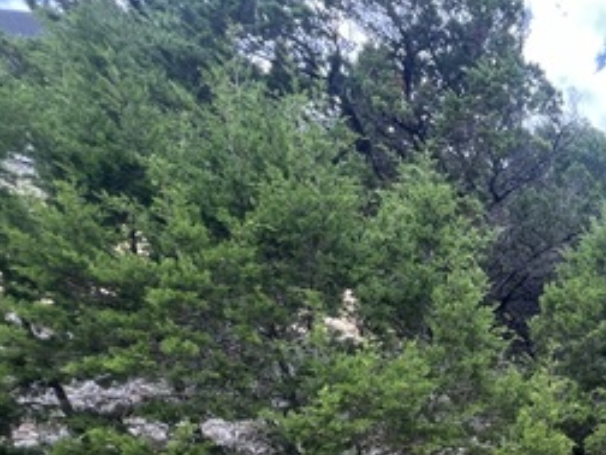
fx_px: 578
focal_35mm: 33
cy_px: 479
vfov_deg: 37.3
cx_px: 745
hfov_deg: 38.7
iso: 32
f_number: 1.8
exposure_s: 1/281
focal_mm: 1.57
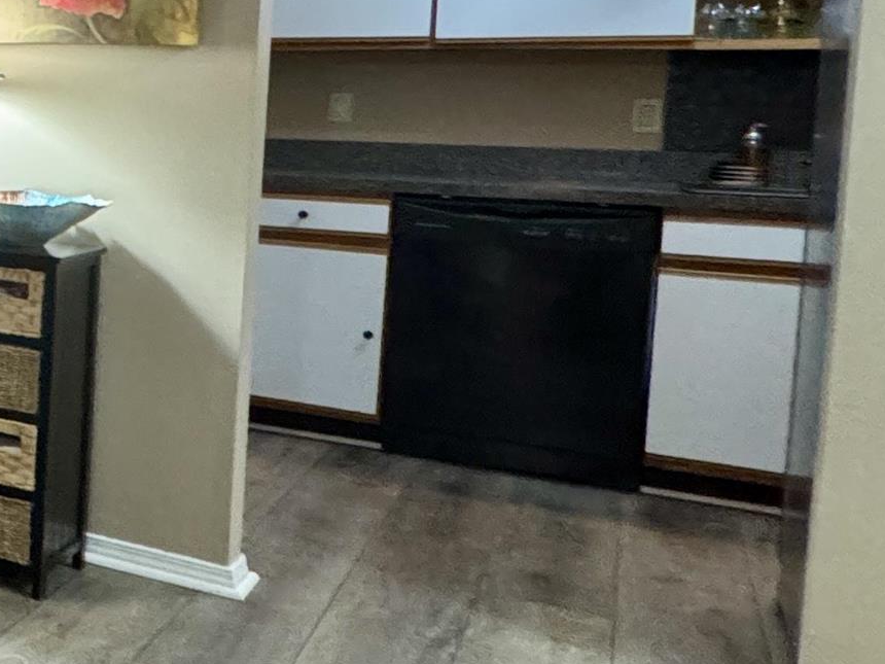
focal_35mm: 50
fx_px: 1278
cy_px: 158
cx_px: -667
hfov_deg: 23.0
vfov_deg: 28.6
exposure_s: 1/60
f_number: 2.2
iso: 640
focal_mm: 2.22
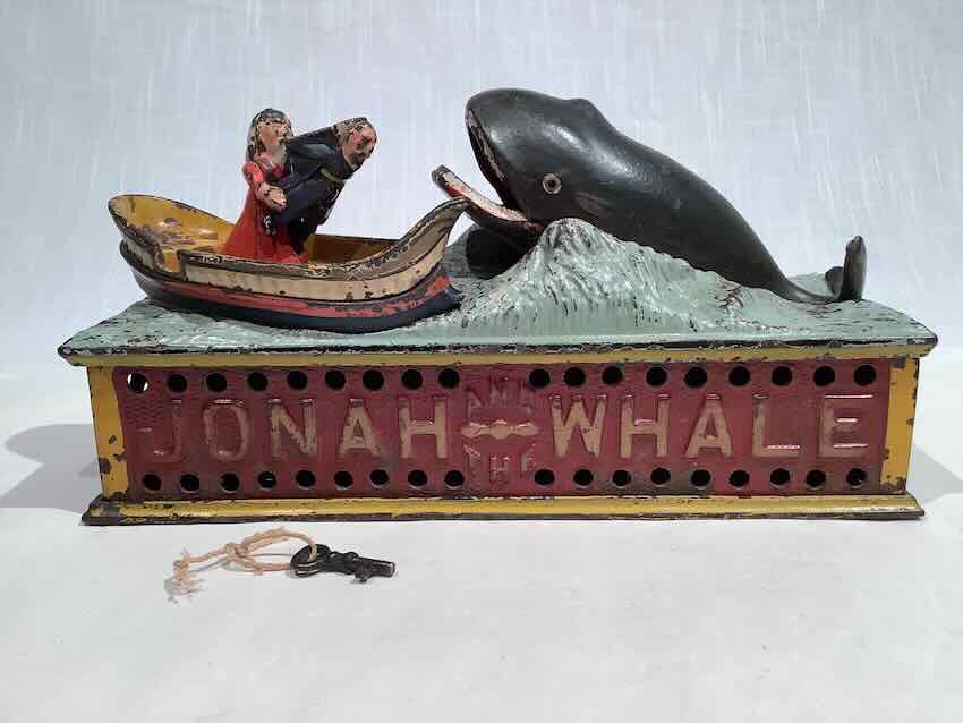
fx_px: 863
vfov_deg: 45.5
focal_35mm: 31
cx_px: 482
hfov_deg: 58.3
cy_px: 362
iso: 100
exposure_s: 1/50
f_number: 2.4
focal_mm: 3.3
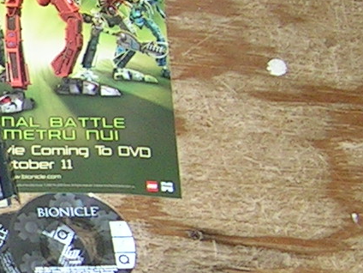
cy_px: 188
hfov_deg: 11.0
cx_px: -277
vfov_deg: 8.8
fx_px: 1772
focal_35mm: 169
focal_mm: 5.4
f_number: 2.8
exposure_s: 1/60.1
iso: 97
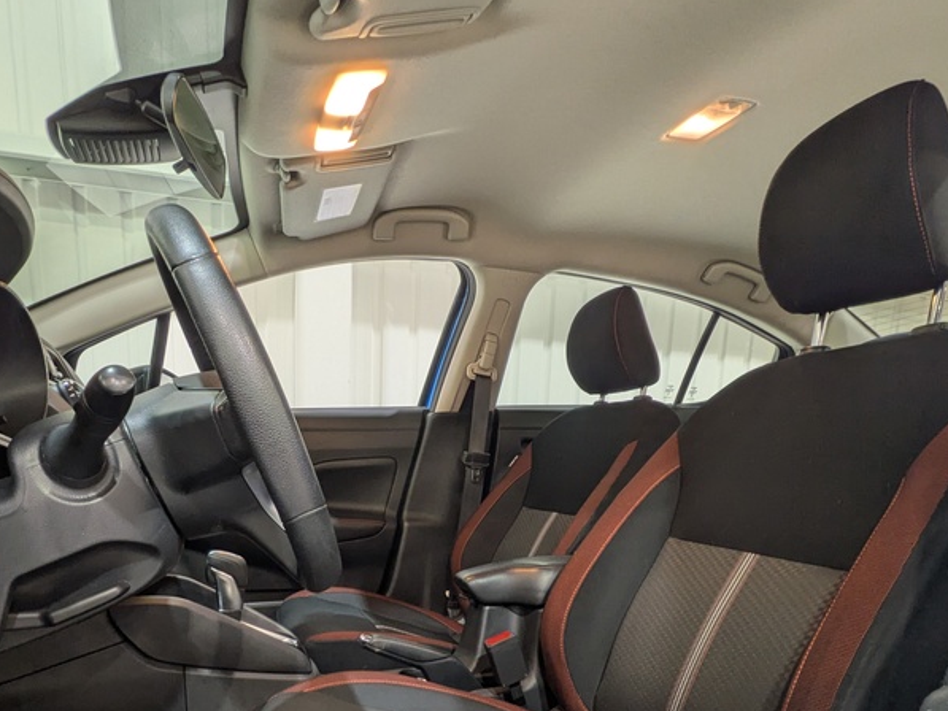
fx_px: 657
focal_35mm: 24
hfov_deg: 71.1
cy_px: 590
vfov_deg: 52.3
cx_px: 399
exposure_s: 1/30
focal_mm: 1.83
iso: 63
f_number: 2.2
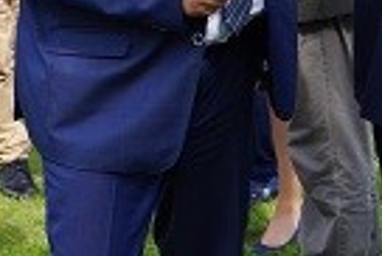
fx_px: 1965
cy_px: -11
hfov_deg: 10.8
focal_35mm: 185
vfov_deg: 7.4
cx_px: 545
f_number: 6.3
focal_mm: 28
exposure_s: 1/80
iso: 100
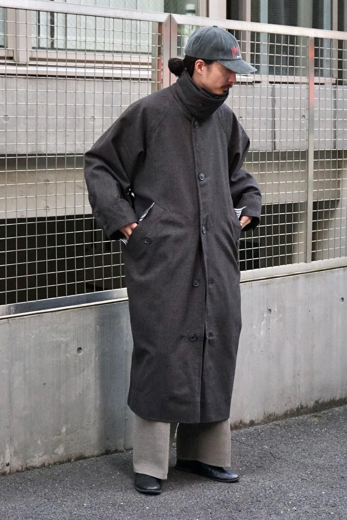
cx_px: 175
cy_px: 259
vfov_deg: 35.6
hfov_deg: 24.2
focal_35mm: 56
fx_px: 809
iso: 5000
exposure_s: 1/160
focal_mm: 55
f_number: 5
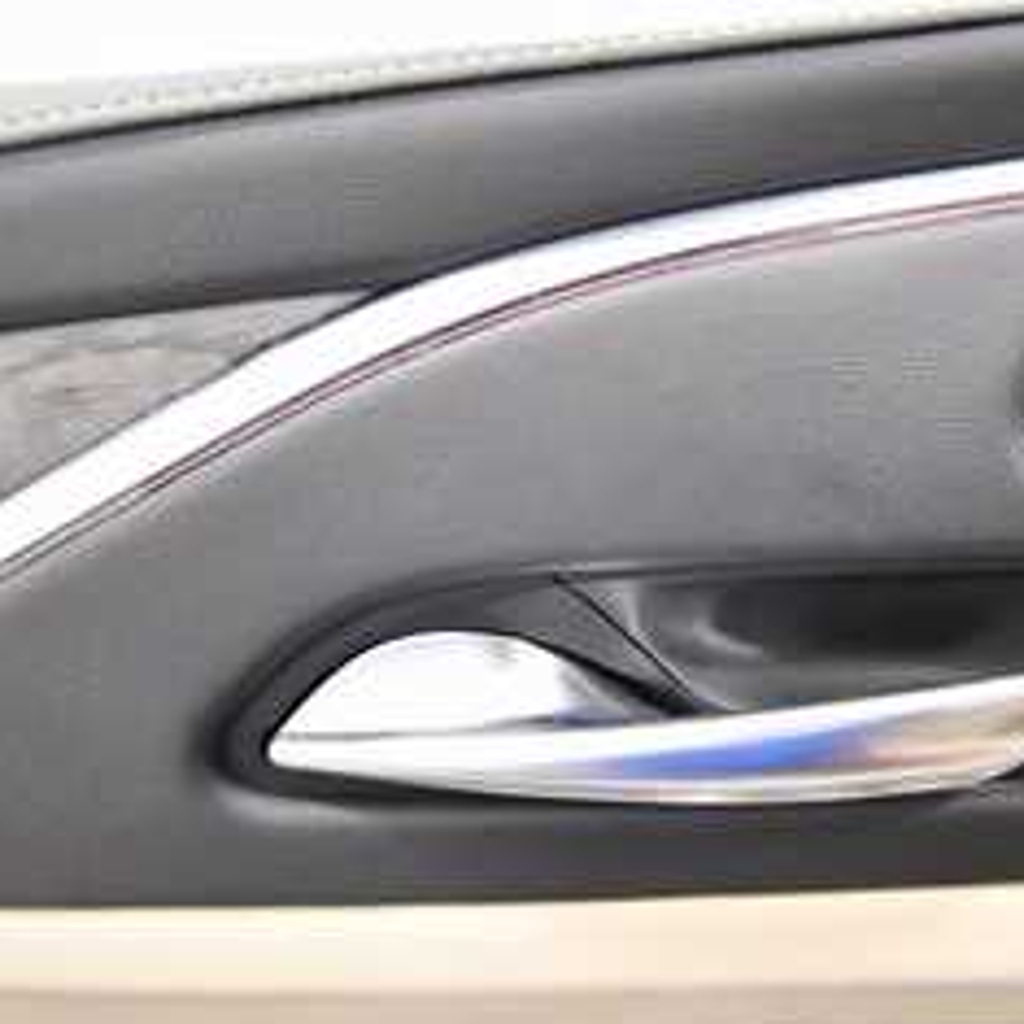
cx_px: 867
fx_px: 870
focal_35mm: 26
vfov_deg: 60.9
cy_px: 512
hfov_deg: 55.1
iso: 3200
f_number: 4.8
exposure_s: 1/100
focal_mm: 12
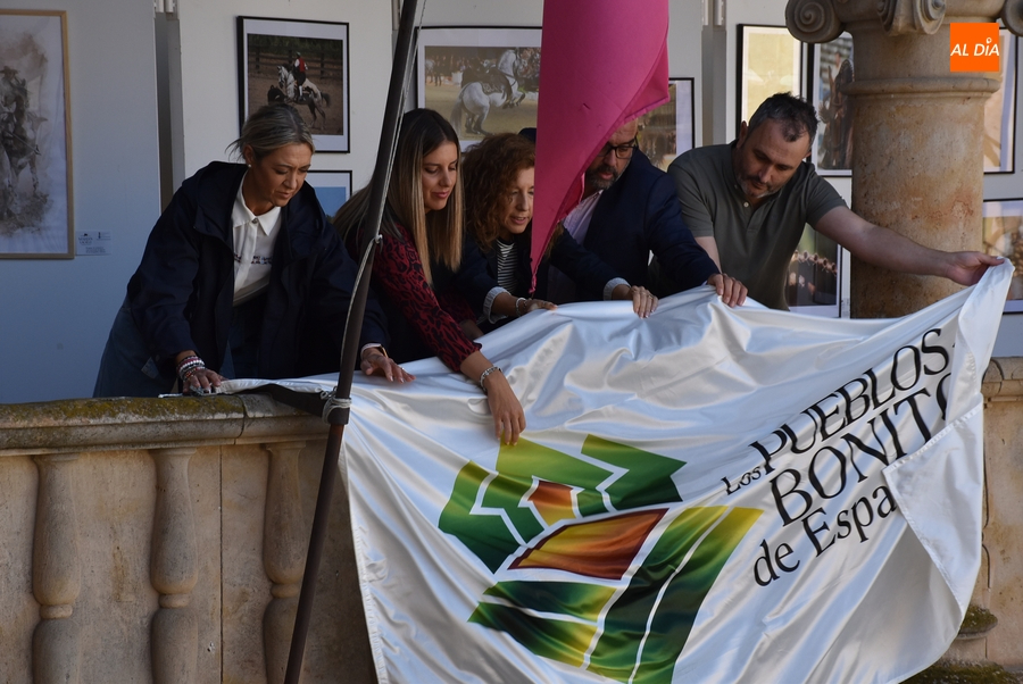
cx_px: 512
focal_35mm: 120
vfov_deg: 11.4
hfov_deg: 17.0
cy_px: 342
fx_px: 3413
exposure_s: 1/250
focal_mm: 80
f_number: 8
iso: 400
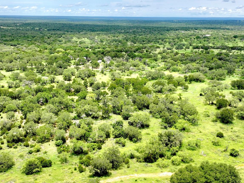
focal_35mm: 43
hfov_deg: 43.9
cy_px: 121
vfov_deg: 33.3
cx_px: 122
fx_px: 303
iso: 100
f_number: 2.8
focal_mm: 12.29
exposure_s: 1/1600
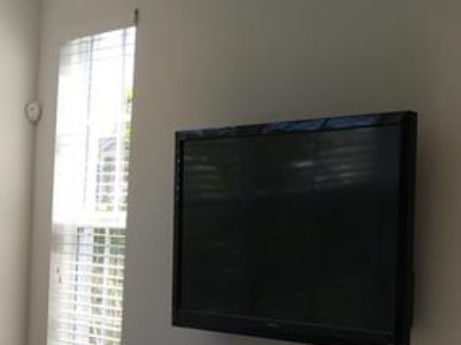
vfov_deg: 13.9
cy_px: 393
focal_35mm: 104
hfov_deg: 17.6
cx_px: -158
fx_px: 1384
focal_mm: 4.15
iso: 25
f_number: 2.2
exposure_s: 1/120
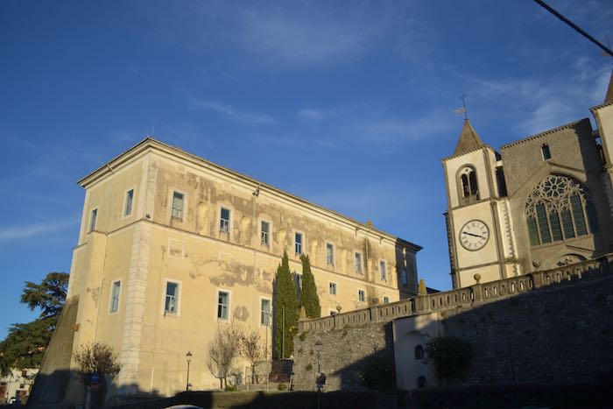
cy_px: 204
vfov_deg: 43.6
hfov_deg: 61.9
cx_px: 306
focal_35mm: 30
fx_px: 511
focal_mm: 20
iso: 100
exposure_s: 1/800
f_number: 3.8
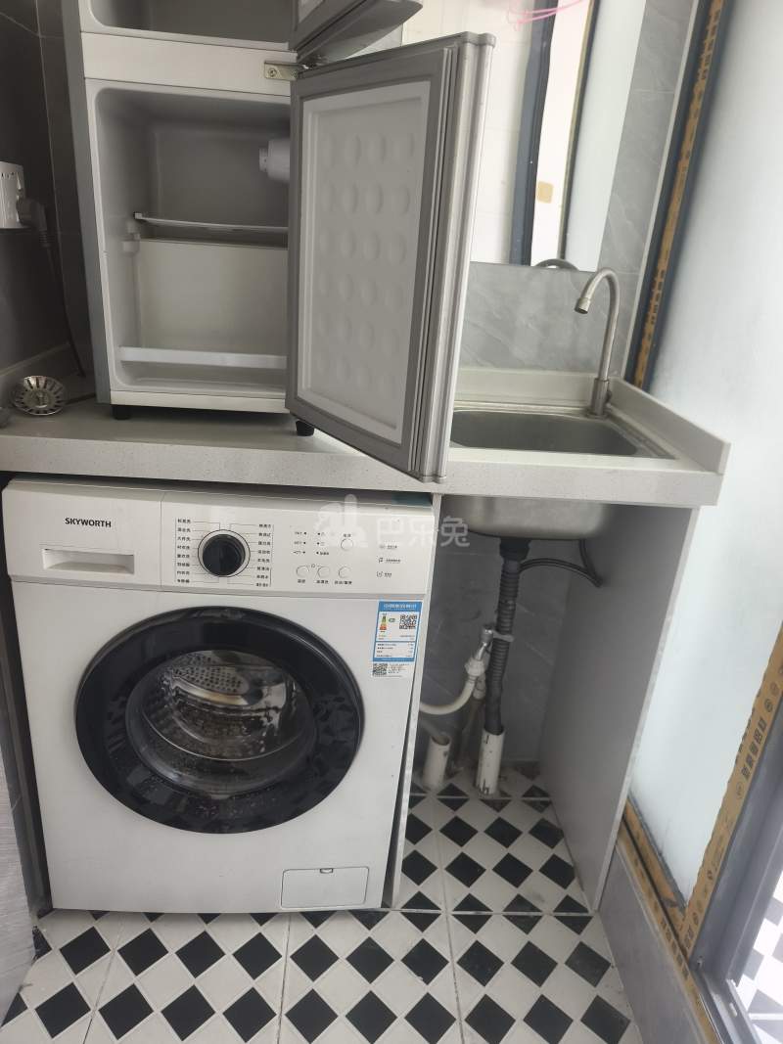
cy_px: 522
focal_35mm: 23
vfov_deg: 73.9
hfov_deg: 58.9
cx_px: 392
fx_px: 694
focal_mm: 8.67
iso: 263
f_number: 1.75
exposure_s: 1/100
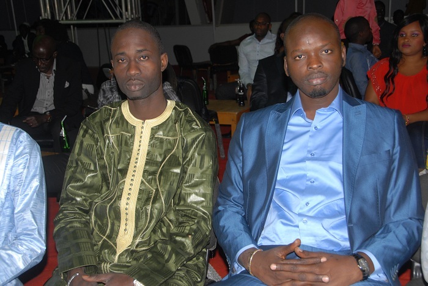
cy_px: 143
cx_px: 214
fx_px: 571
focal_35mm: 48
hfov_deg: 41.1
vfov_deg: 28.1
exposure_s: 1/100
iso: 250
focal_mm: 32
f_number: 5.6
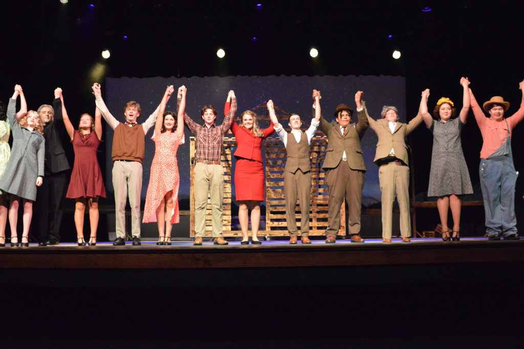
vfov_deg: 36.8
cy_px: 174
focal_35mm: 36
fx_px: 524
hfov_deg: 53.2
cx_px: 262
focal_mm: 24
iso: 6400
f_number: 4
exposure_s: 1/200
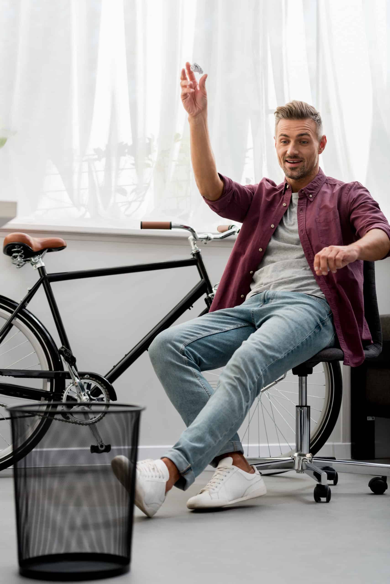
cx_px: 195
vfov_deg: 28.8
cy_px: 292
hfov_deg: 19.5
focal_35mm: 70
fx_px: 1136
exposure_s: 1/250
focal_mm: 70
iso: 320
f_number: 3.2
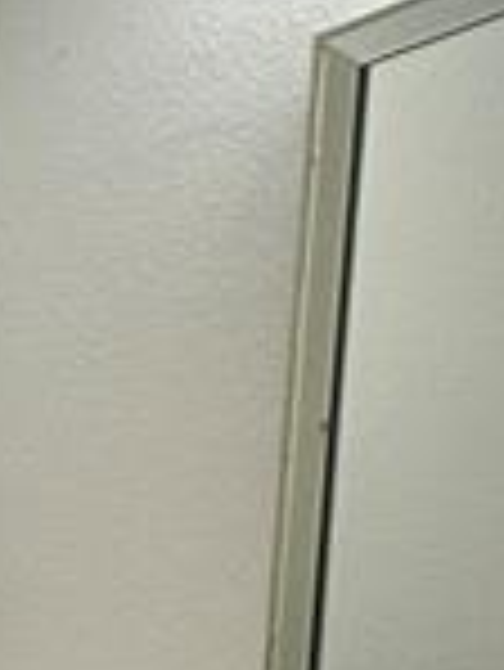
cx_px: -752
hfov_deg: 13.7
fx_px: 1396
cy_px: 688
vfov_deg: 25.5
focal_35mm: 72
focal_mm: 2.22
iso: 64
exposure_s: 1/120
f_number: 2.2
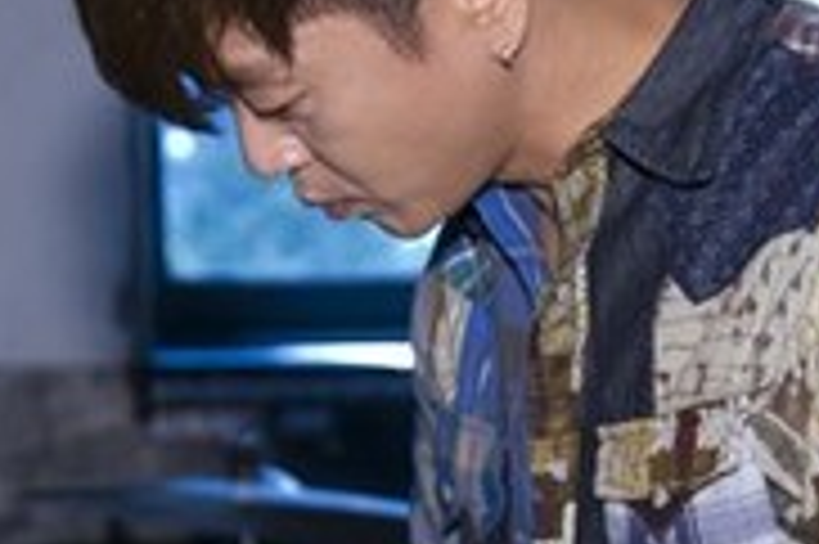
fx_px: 3750
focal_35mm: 165
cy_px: 519
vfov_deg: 8.3
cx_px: 292
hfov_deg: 12.5
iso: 1250
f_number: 4
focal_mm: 50
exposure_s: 1/200
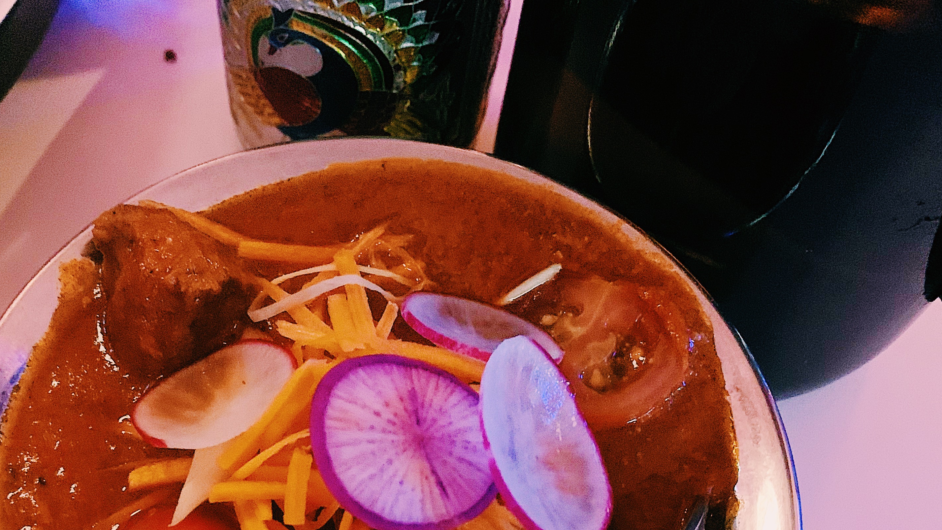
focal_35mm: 40
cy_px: 497
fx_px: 999
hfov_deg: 49.9
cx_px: 349
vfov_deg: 28.3
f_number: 1.8
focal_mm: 4.25
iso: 640
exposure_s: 1/14
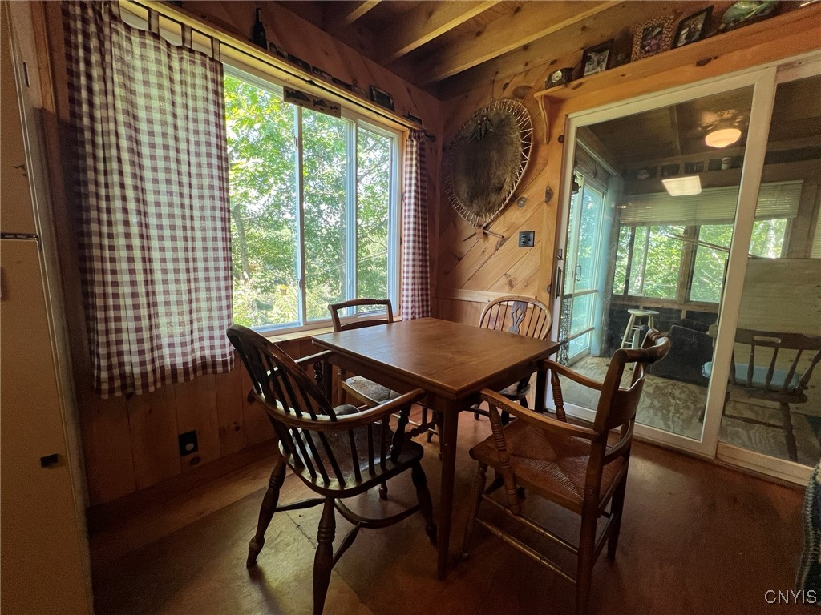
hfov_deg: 106.2
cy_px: 308
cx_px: 410
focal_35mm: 13
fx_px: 308
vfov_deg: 89.9
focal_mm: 1.57
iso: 125
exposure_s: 1/120
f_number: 1.8
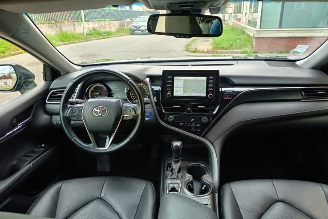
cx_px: 167
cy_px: 106
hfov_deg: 69.4
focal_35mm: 26
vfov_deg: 49.6
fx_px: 237
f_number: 1.7
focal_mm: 5.24
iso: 234
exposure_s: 1/100
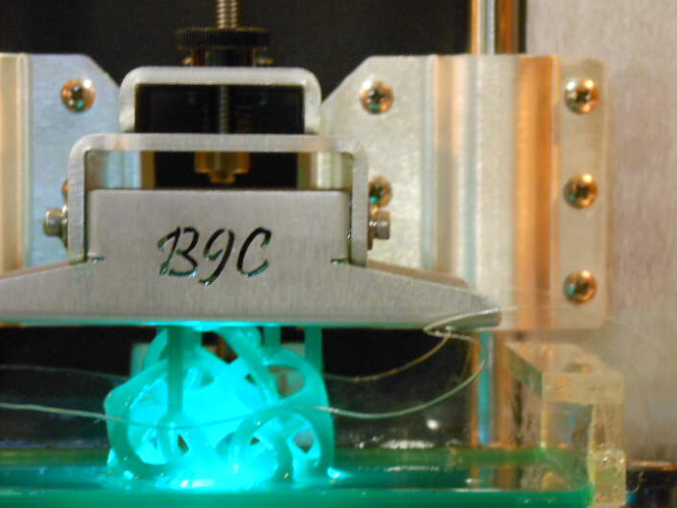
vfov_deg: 9.2
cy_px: 241
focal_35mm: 162
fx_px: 3167
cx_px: 254
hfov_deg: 12.2
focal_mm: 19.7
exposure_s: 1/6
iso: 400
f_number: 4.8
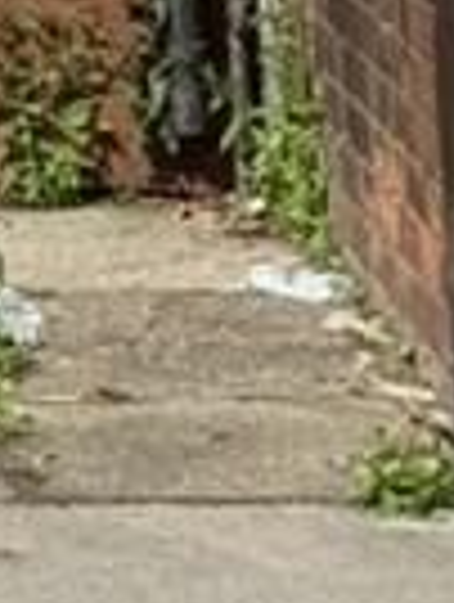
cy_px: -1310
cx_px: -895
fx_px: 6380
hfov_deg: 4.0
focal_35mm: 366
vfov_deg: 5.1
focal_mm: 6.76
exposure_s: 1/5208
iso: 64
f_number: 1.78
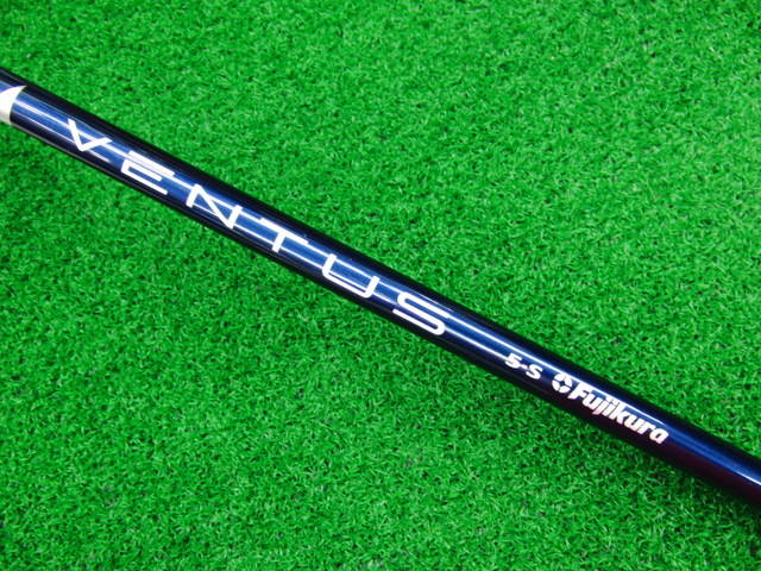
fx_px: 813
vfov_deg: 38.7
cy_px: 286
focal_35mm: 37
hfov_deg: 50.1
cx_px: 380
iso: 400
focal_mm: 6.42
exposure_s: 1/25
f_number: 3.6
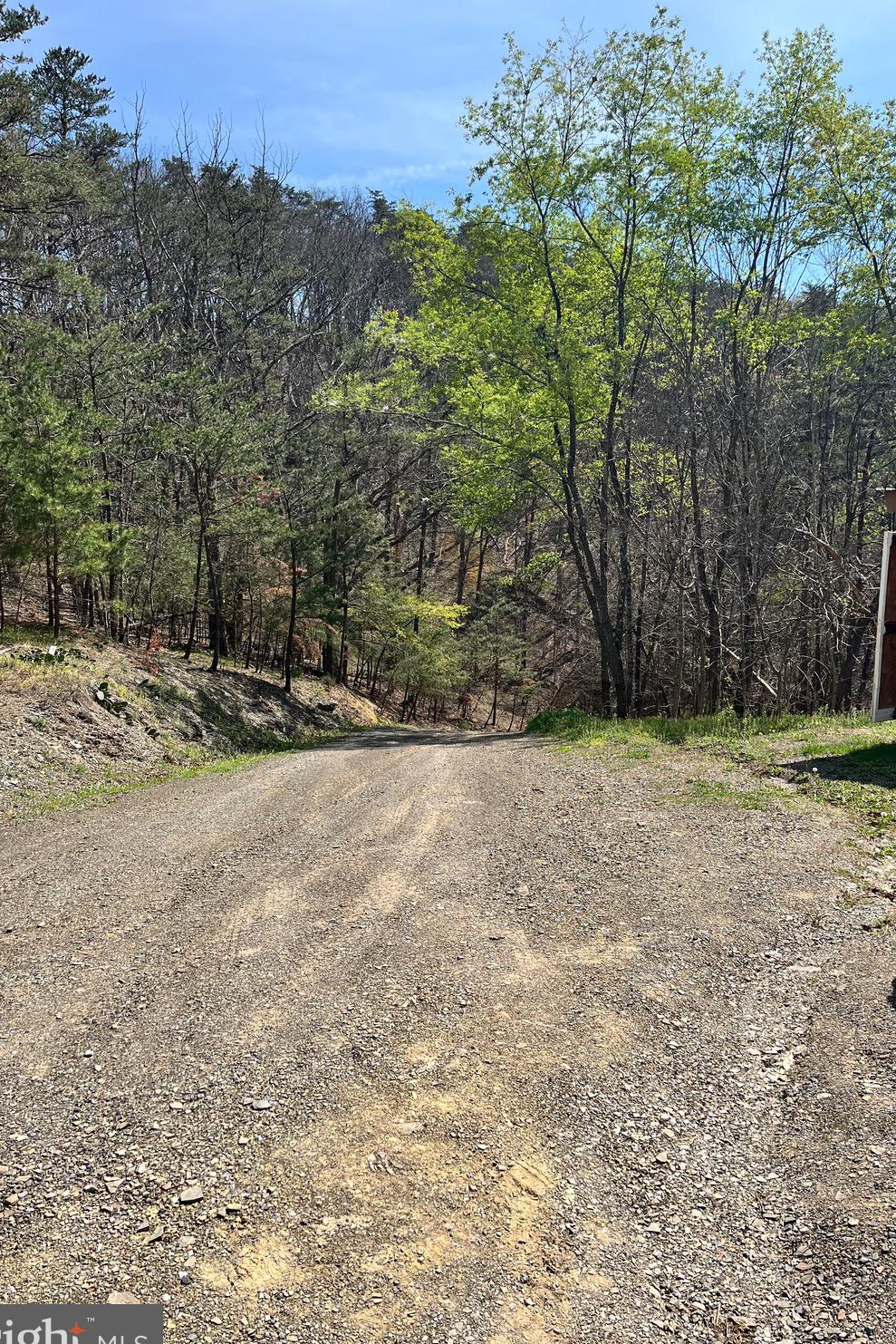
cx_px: 458
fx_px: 1045
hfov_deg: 46.4
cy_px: 682
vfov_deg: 65.5
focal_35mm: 28
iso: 50
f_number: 1.6
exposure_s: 1/3049
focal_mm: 5.1
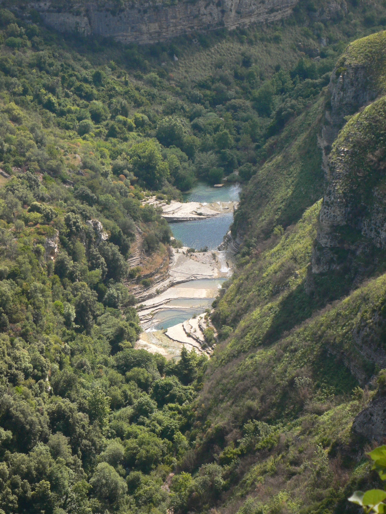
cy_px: 257
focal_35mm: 136
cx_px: 193
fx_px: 2022
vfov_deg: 14.5
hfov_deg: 10.9
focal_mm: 25.2
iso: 80
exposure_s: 1/200
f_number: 4.9
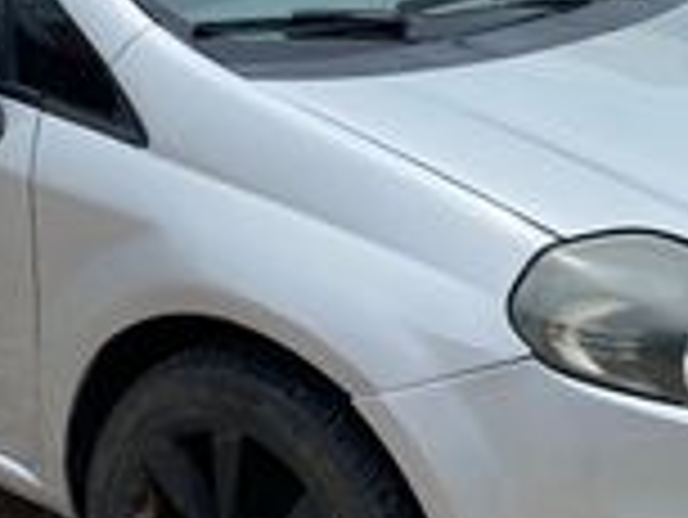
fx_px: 1591
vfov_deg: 18.2
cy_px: 50
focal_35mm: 80
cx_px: 234
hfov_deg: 24.3
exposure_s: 1/3040
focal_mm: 4.25
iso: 32
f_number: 1.8
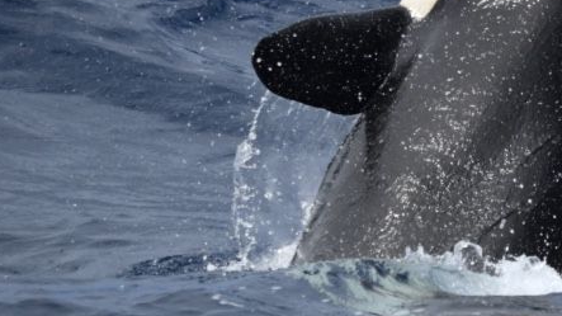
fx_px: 11830
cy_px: 35
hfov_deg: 2.7
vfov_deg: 1.5
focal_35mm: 794
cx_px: 501
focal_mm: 420
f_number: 6
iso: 1000
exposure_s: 1/8000
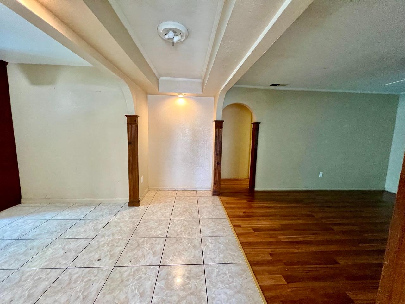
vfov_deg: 89.9
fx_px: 152
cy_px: 152
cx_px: 202
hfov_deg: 106.2
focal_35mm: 13
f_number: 1.8
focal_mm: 1.57
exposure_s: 1/60
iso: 500
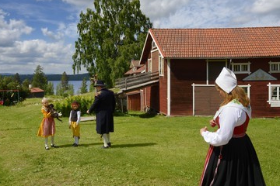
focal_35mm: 28
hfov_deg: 65.4
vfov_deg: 46.3
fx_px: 218
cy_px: 81
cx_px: 152
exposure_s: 1/250
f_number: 13
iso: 200
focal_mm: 24
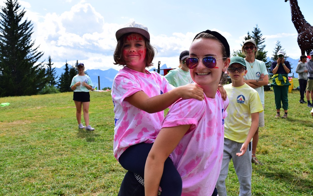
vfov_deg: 32.0
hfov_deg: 49.3
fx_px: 341
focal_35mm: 40
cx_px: 156
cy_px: 93
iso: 400
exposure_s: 1/1000
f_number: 8
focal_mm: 26
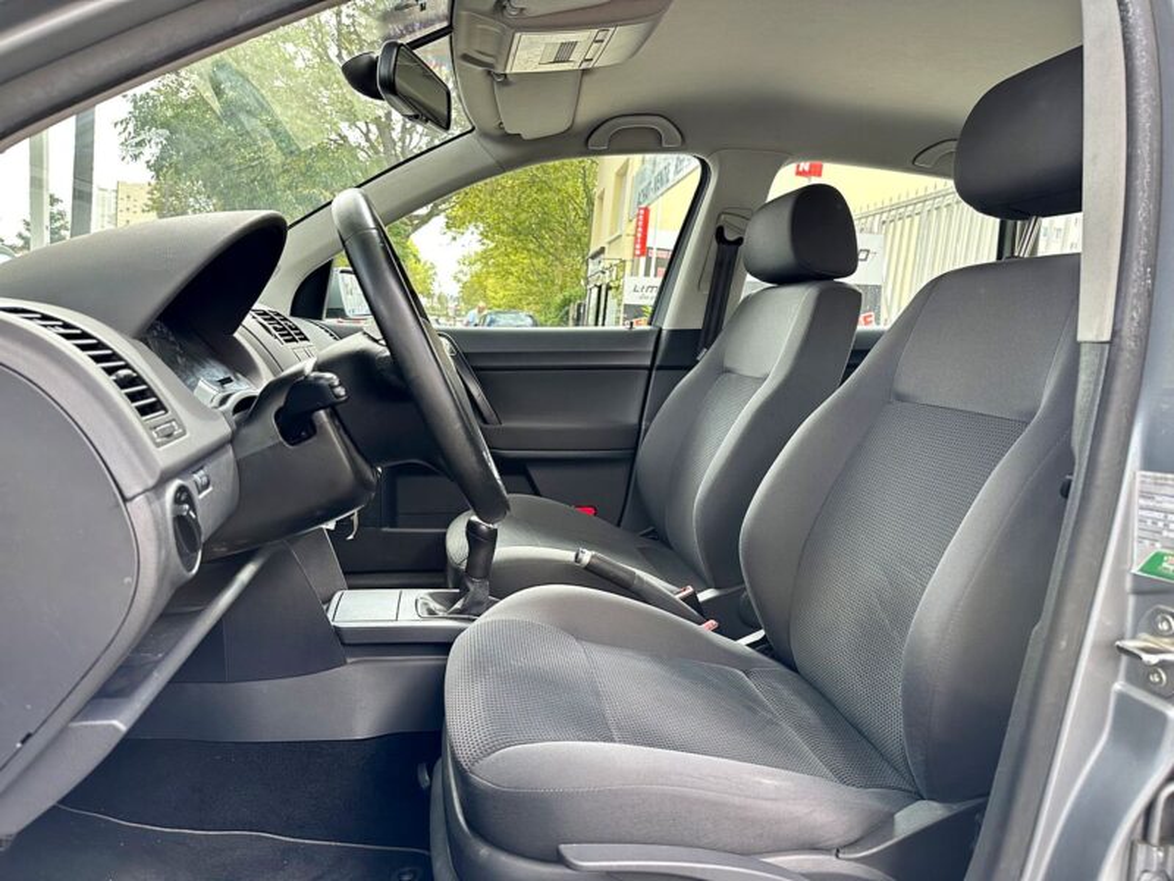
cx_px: 587
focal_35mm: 24
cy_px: 440
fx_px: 814
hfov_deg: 71.6
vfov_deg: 56.8
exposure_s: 1/208
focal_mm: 6.86
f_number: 1.78
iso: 80
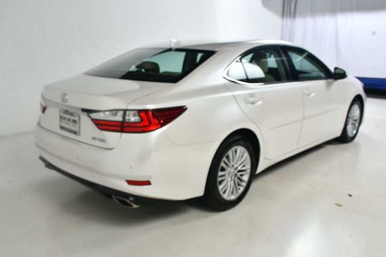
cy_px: 128
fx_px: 364
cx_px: 193
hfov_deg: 55.8
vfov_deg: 38.8
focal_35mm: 34
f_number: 13
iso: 100
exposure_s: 1/160
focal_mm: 23
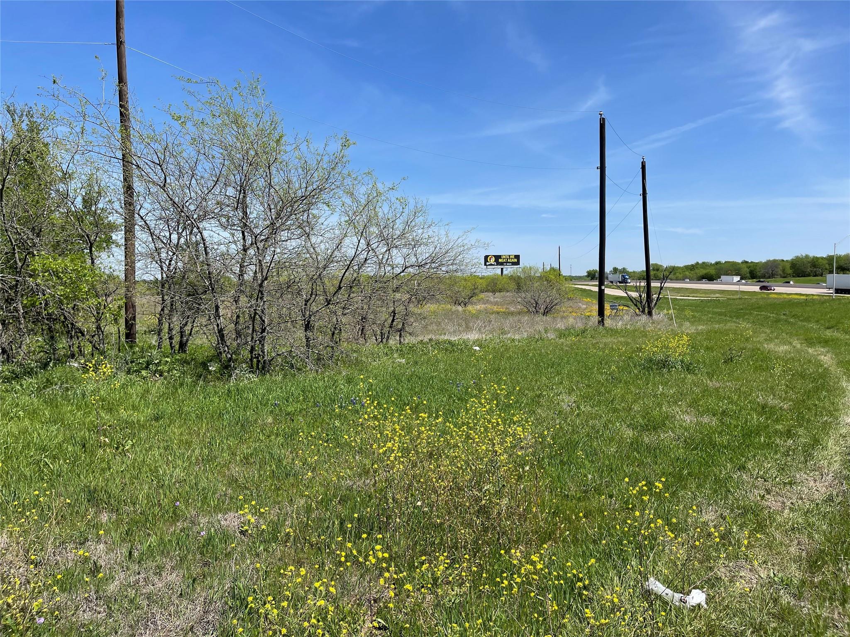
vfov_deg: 53.1
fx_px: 638
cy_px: 318
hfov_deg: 67.3
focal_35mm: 26
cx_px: 425
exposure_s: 1/3344
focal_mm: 5.1
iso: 32
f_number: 1.6
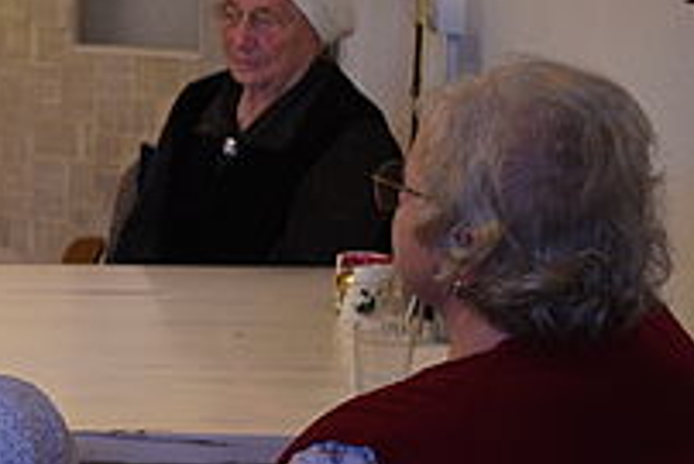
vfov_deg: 12.4
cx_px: -405
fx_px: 2141
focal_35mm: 111
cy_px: 232
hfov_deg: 16.5
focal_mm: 28
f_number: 2.8
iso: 400
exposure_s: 1/30
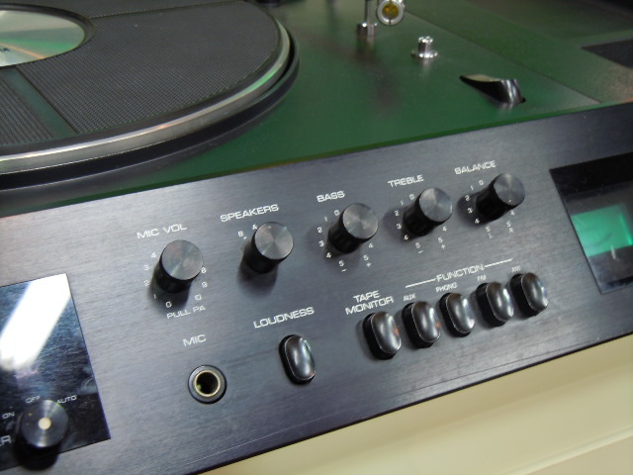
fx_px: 951
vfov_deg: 28.0
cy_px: 238
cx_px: 316
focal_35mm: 52
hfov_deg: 36.8
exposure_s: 1/4
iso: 100
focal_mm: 9.3
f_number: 3.9
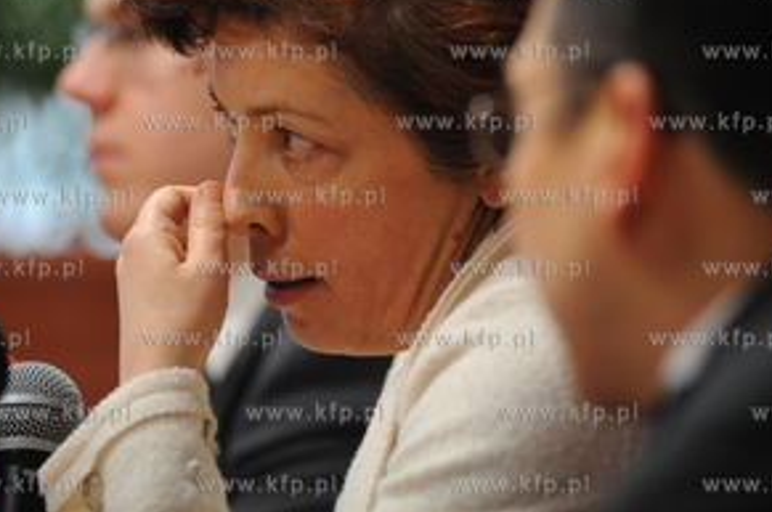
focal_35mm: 234
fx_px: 5010
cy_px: 231
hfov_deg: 8.8
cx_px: 409
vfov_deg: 5.9
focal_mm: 170
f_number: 2.8
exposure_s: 1/200
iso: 1600
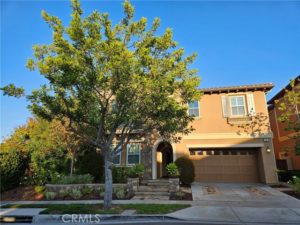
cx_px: 150
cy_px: 112
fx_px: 199
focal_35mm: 23
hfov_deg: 73.9
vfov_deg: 58.9
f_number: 1.8
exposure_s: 1/769
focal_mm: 5.4
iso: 25
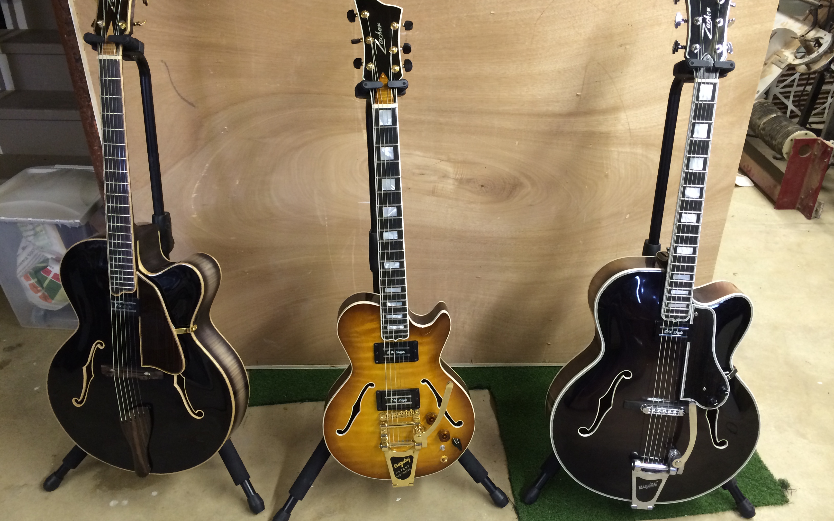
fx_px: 727
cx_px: 419
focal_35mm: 32
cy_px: 264
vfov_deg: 39.4
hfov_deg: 59.7
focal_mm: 4.12
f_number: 2.2
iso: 125
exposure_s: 1/30
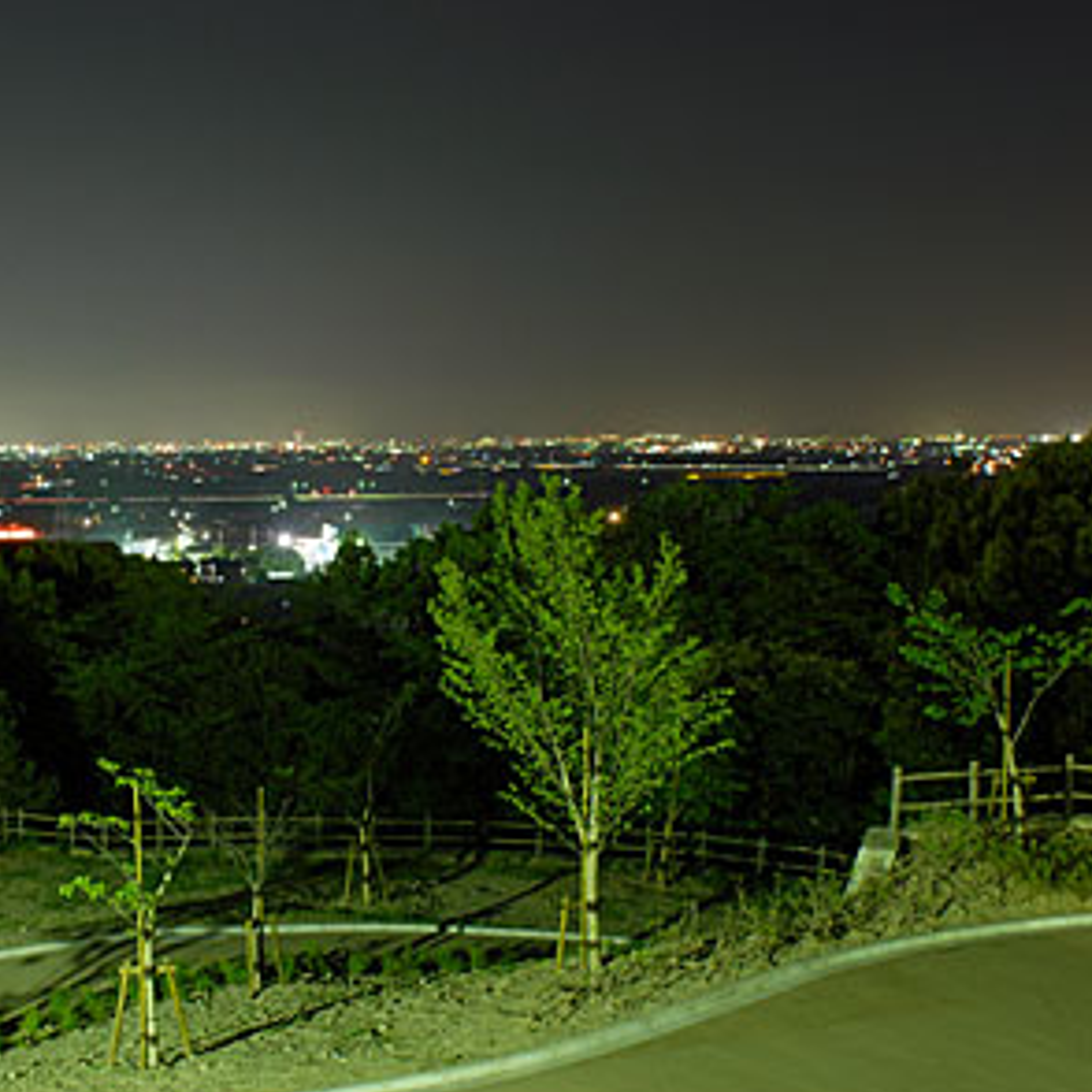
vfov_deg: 42.8
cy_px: 548
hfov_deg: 41.5
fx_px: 1392
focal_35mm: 39
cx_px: 267
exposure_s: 30
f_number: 5.6
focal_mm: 20
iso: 100
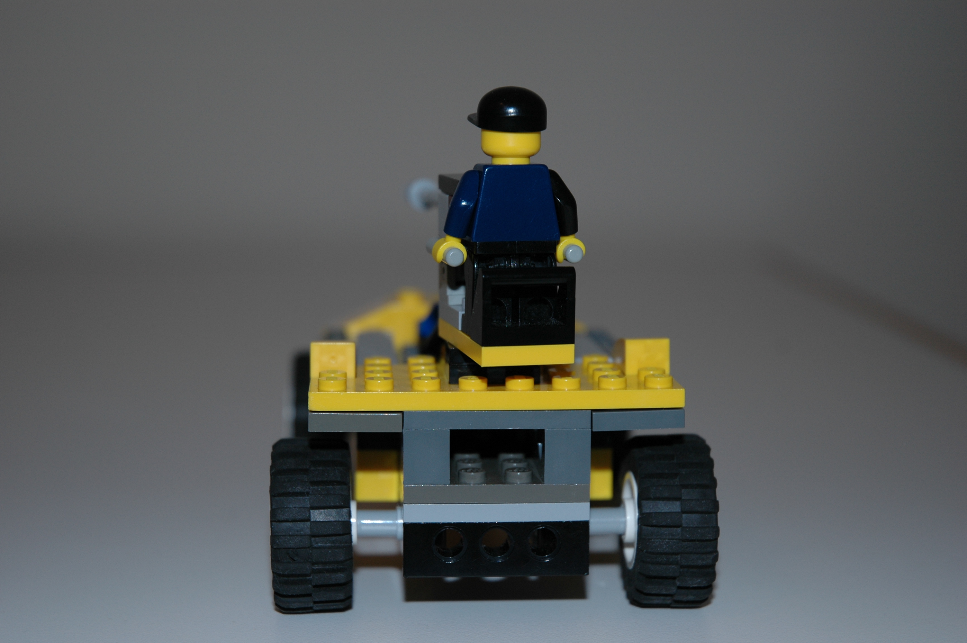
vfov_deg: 16.5
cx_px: 484
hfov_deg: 24.6
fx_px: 2214
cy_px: 322
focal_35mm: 82
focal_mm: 55
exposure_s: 1/60
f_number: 4.5
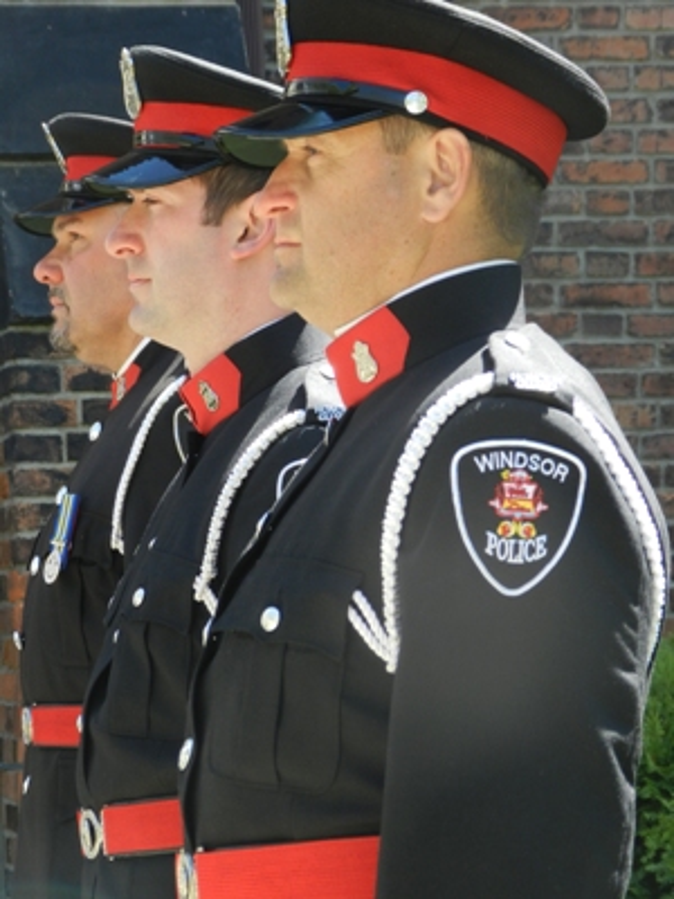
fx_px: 4569
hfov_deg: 8.4
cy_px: 450
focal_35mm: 176
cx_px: 337
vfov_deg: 11.2
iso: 160
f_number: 5.4
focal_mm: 31.2
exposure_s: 1/100
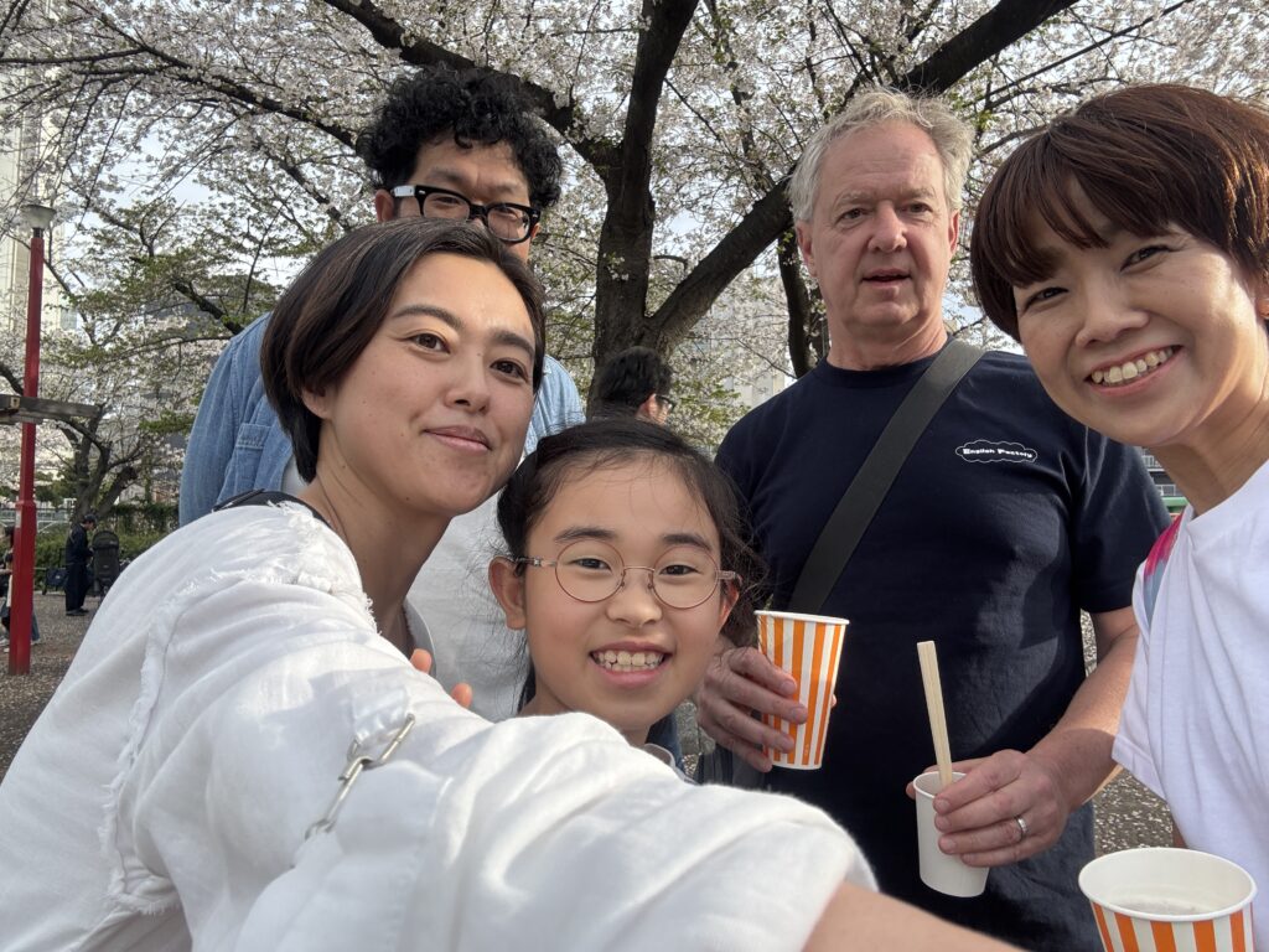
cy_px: 476
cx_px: 634
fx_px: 843
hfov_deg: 73.9
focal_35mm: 23
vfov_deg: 58.9
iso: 25
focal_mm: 2.69
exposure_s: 1/228
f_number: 1.9
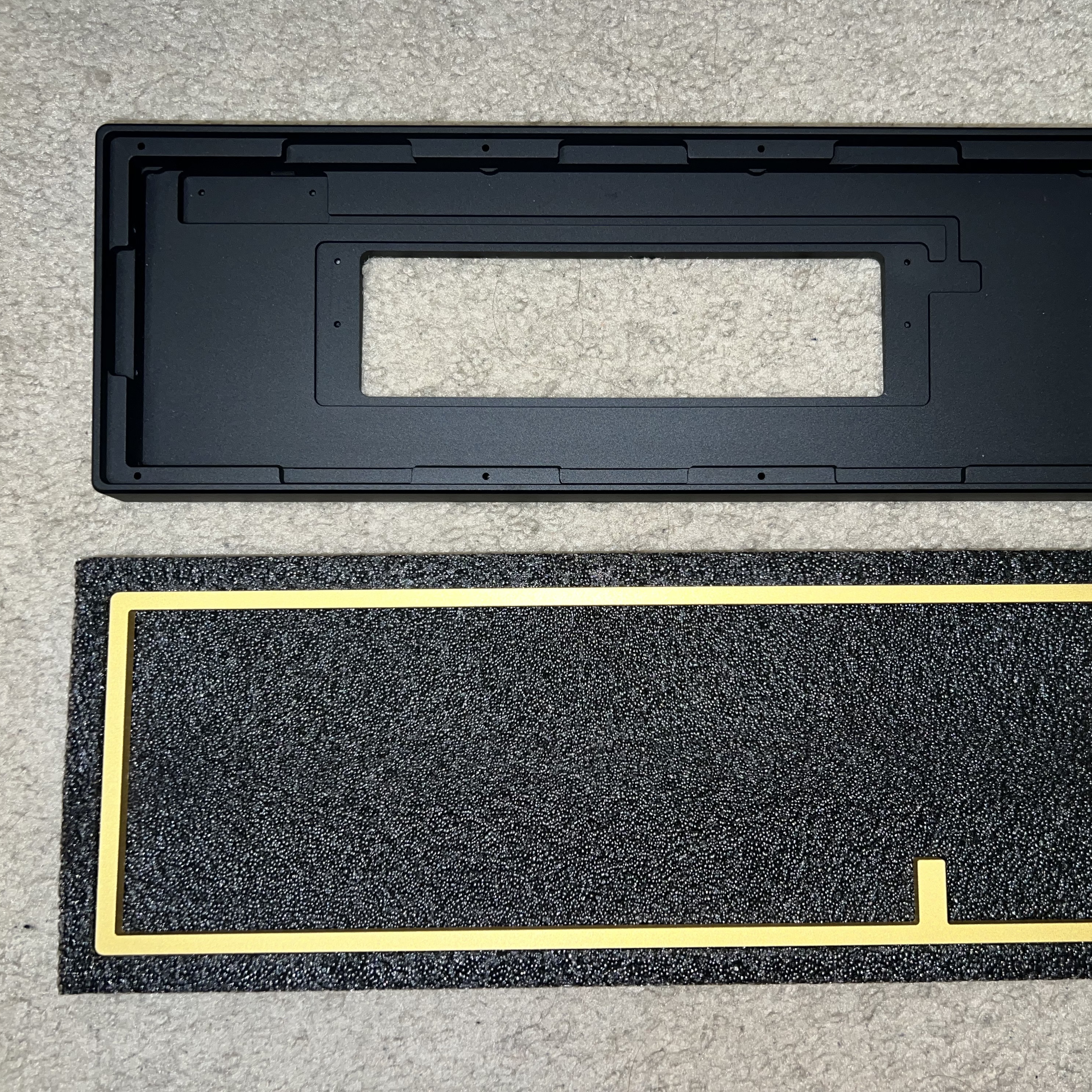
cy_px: 545
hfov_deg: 52.3
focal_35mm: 31
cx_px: 638
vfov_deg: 52.5
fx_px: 1106
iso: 32
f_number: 1.5
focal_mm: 5.7
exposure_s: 1/20
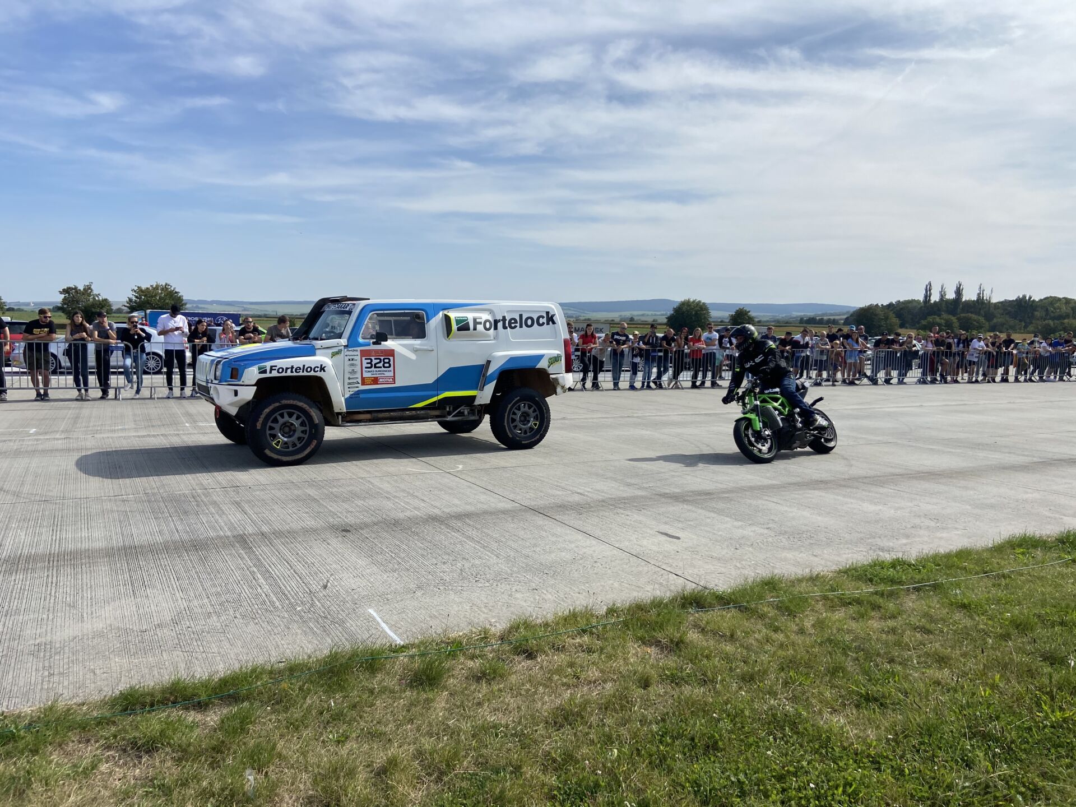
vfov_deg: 53.1
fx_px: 808
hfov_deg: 67.3
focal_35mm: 26
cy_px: 404
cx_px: 538
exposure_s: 1/4608
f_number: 1.8
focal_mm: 4.25
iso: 32
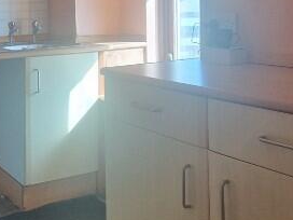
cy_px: 9
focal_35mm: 49
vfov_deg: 28.2
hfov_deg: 36.7
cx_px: 36
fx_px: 415
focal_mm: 2.2
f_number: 2.2
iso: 64
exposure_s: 1/50
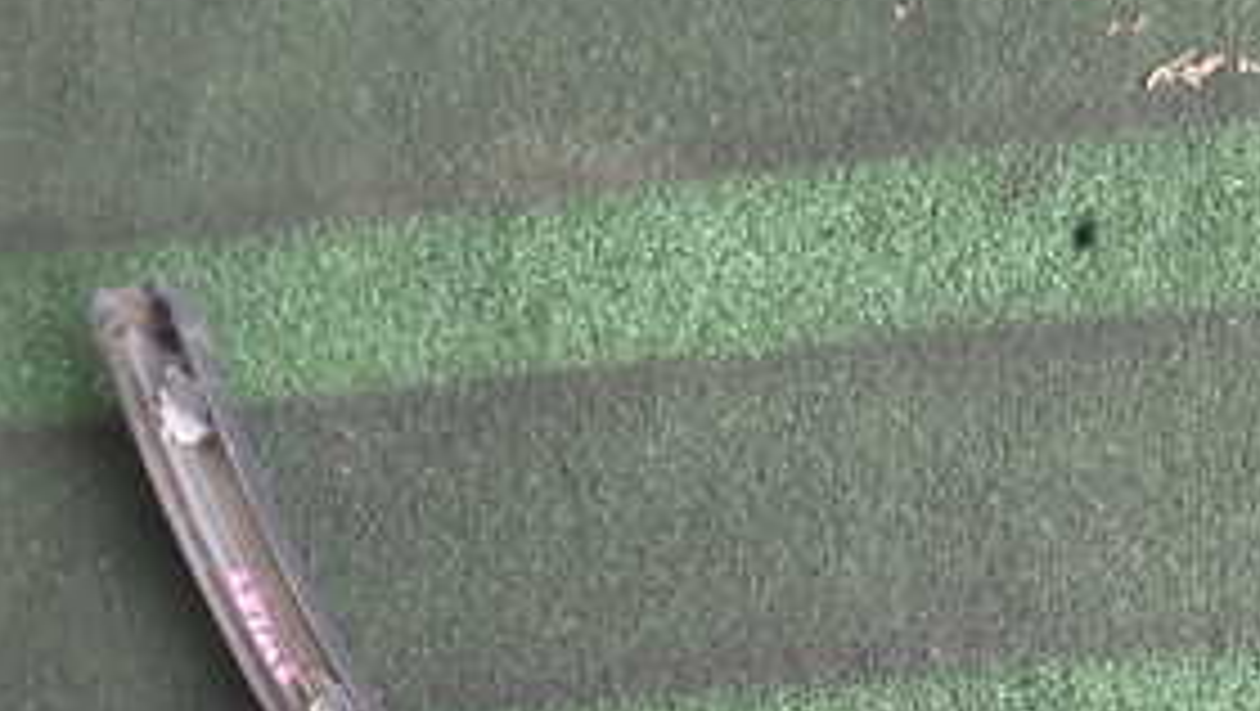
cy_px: 652
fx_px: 2340
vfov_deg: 17.0
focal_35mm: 70
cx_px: 1269
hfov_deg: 28.2
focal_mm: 5.4
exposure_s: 1/80
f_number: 2.3
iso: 200
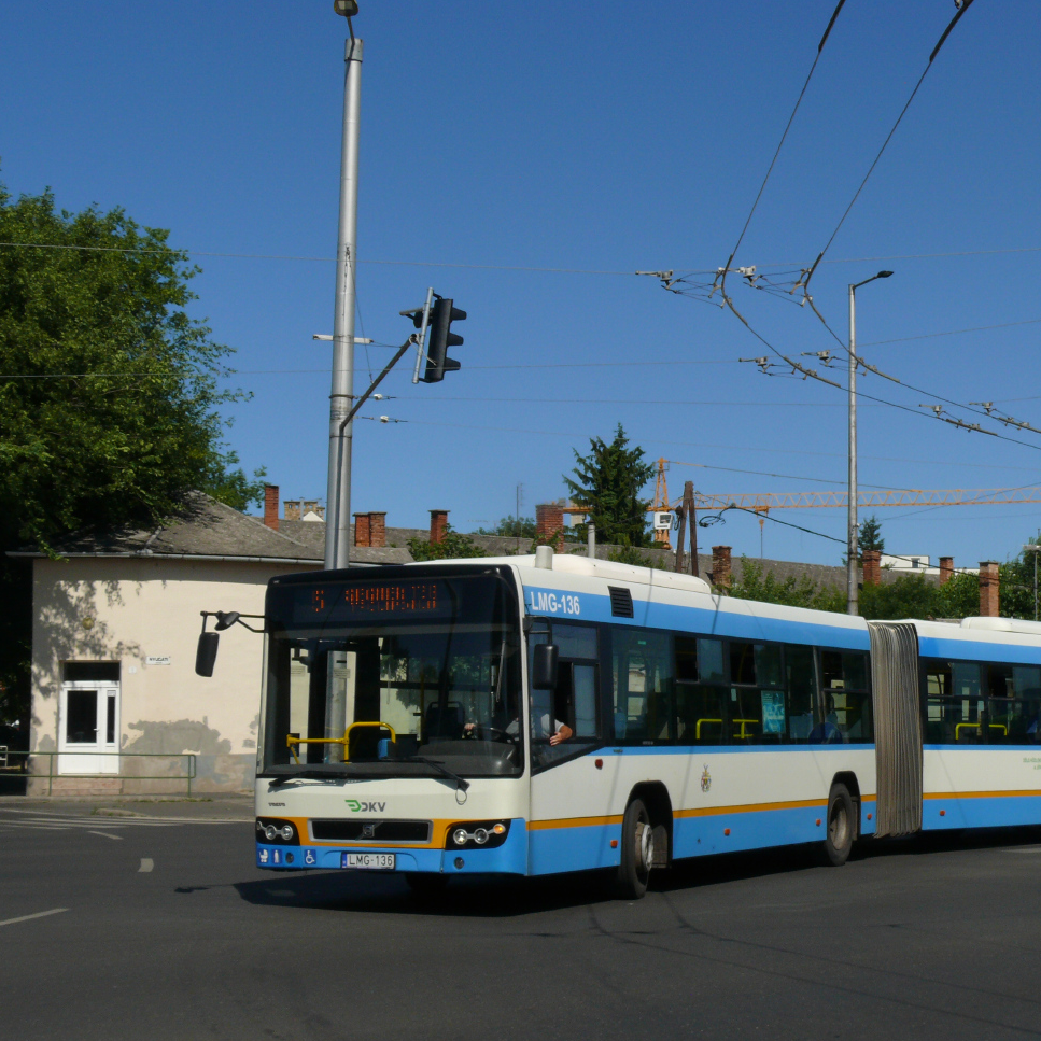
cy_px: 519
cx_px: 611
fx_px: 2143
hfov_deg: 27.3
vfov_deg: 27.3
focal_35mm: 63
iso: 100
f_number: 8
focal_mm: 11.2
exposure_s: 1/640
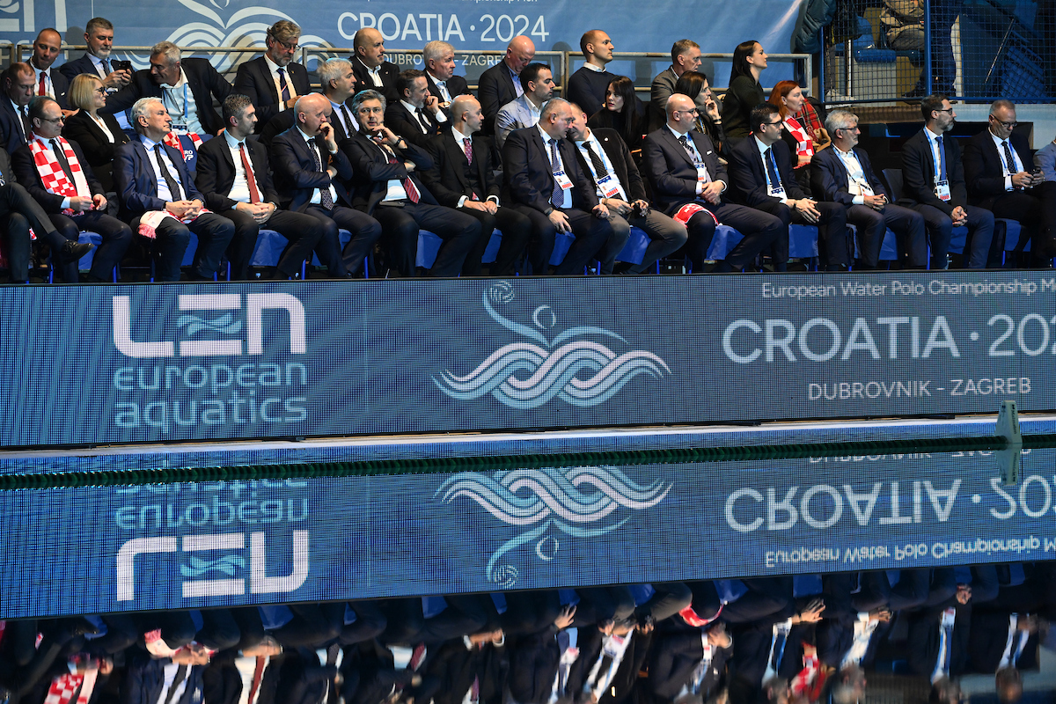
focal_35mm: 180
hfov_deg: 11.4
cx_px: 528
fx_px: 5280
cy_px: 352
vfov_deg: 7.6
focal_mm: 180
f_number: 5.6
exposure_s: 1/100
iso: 2500
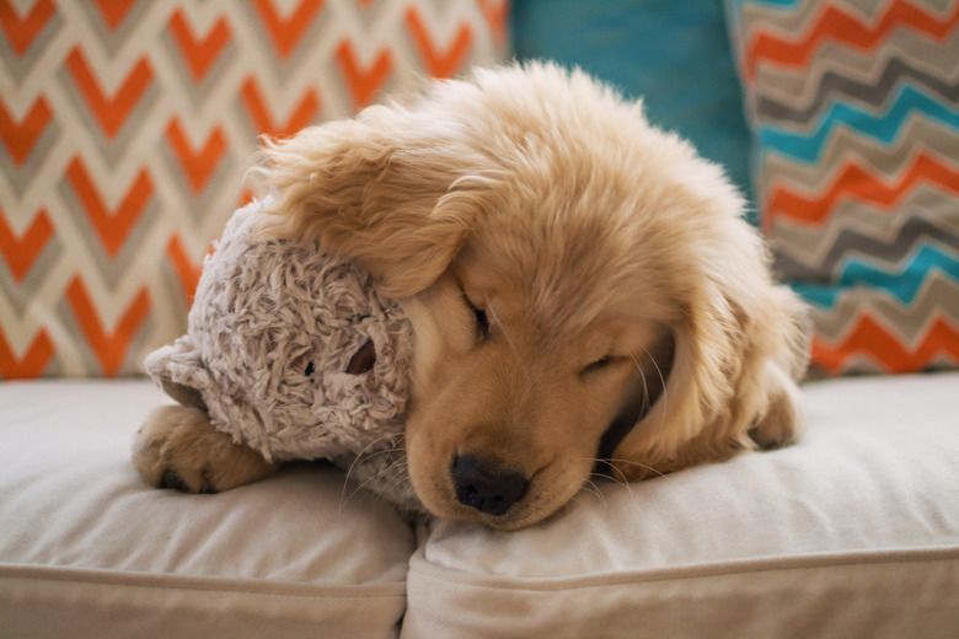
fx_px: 1398
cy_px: 320
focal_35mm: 52
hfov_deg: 37.9
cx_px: 480
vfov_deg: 25.8
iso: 800
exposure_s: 1/100
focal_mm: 35
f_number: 1.8
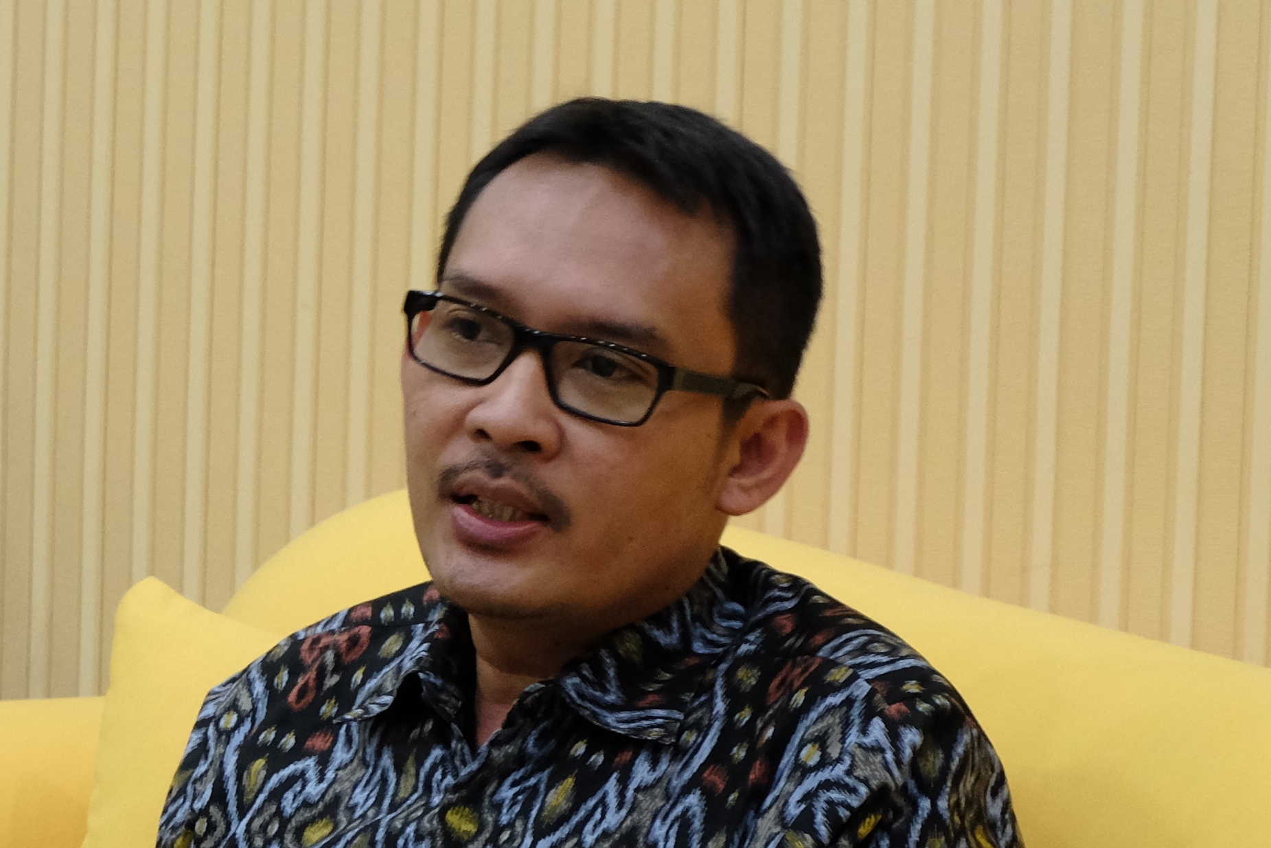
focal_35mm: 75
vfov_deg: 18.2
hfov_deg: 27.0
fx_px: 2648
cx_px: 636
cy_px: 424
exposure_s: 1/30
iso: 2000
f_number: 5.6
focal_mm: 50
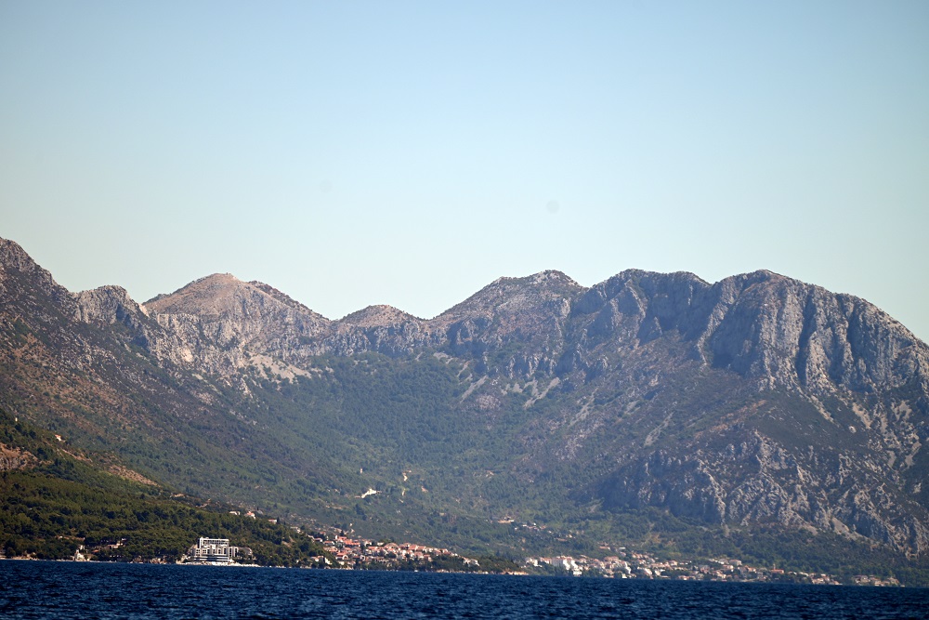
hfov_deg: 8.6
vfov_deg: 5.7
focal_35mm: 240
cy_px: 310
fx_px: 6194
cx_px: 464
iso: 100
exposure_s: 1/800
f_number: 5.6
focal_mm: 240
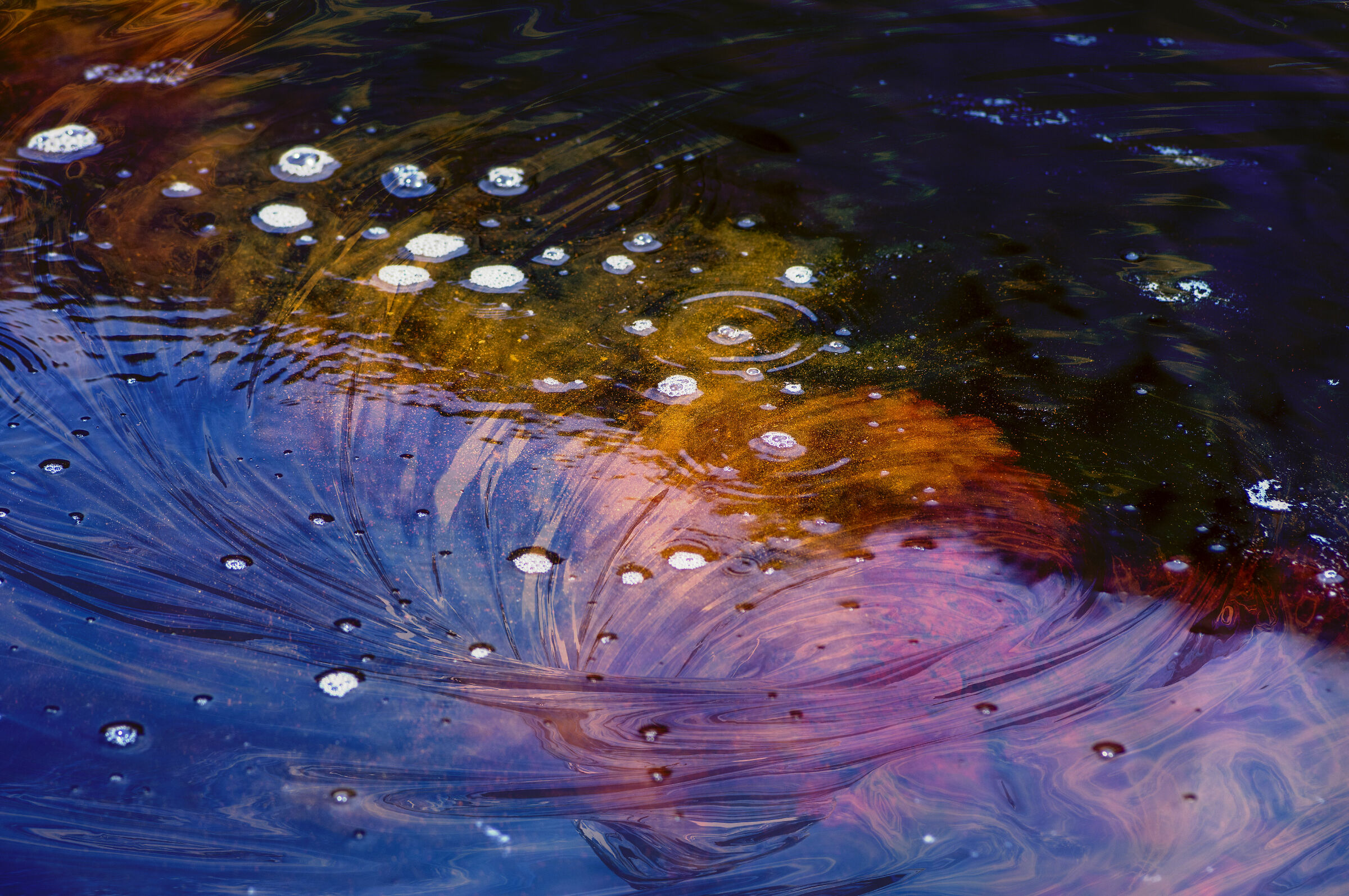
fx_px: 5616
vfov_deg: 9.1
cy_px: 448
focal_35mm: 150
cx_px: 674
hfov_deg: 13.7
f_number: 4
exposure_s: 1/400
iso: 200
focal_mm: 100
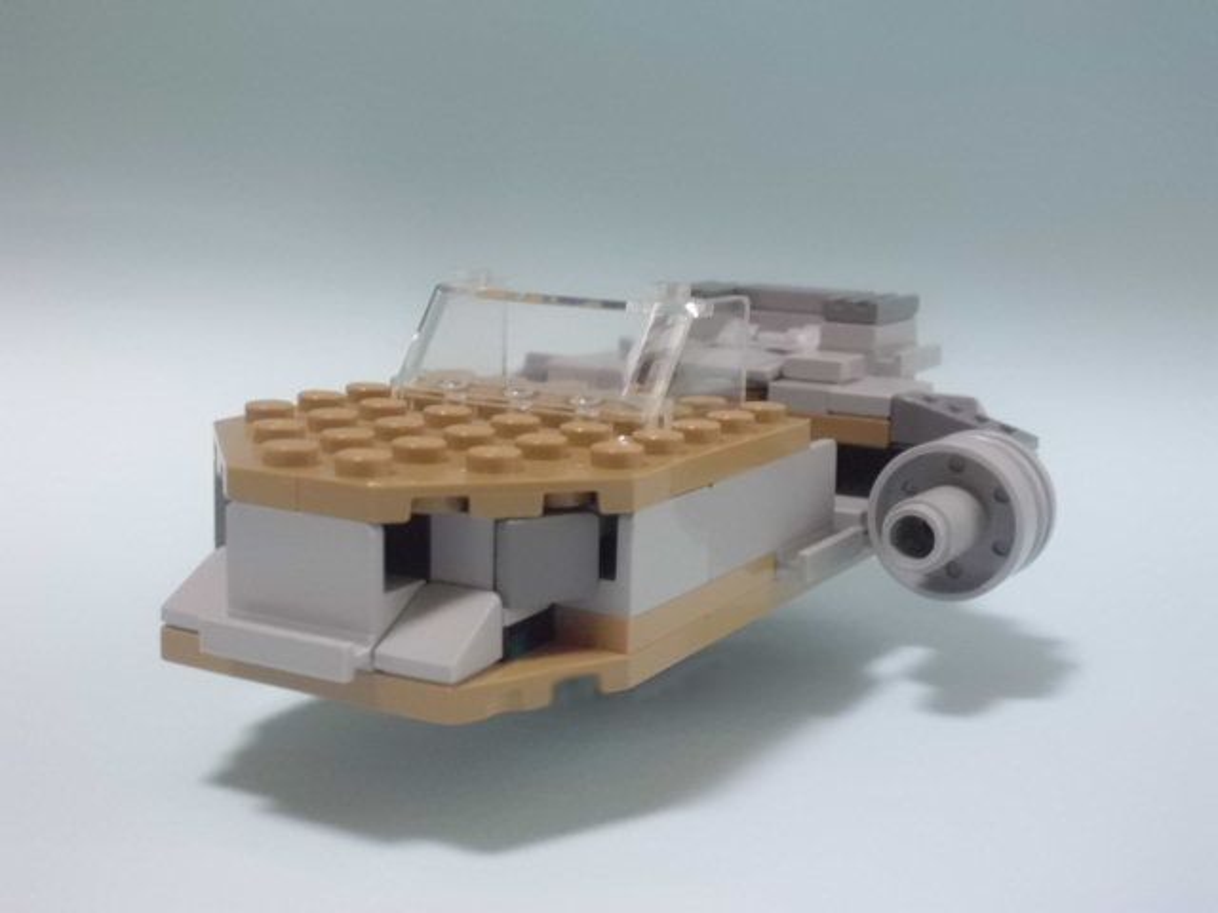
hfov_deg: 40.4
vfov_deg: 30.9
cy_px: 456
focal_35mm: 47
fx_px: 1654
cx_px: 609
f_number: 3.4
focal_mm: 8.3
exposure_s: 1/15
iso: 400
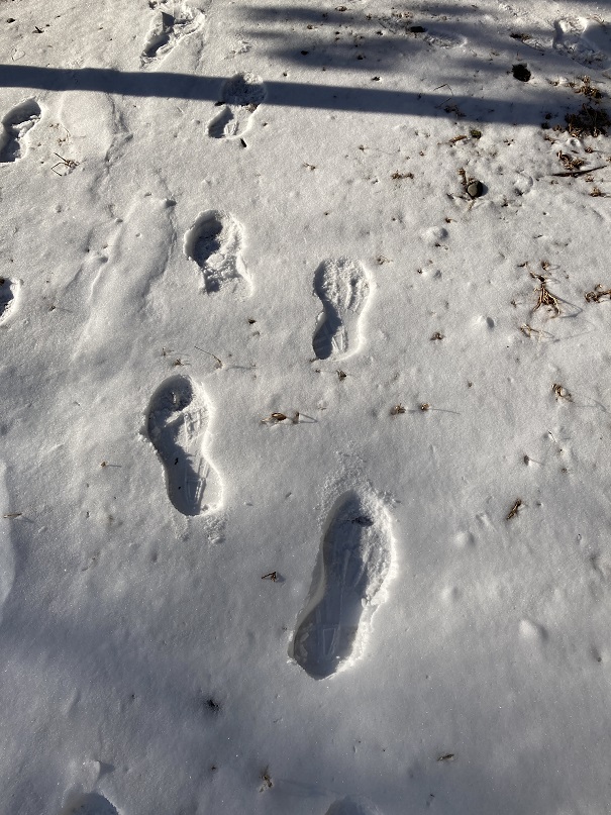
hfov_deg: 49.7
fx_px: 659
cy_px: 408
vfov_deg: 63.5
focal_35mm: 28
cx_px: 306
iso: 20
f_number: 1.8
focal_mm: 3.99
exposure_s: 1/3247
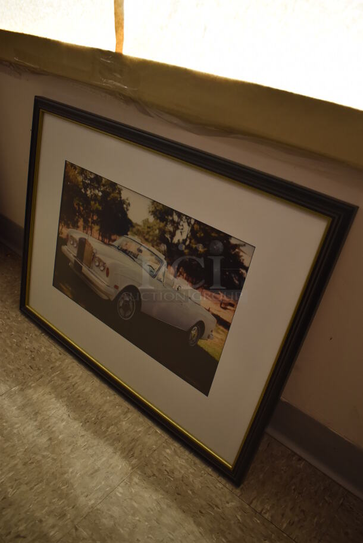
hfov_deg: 48.0
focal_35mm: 27
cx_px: 182
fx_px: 408
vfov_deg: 67.3
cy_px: 272
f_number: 3.5
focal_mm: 18
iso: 450
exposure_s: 1/250
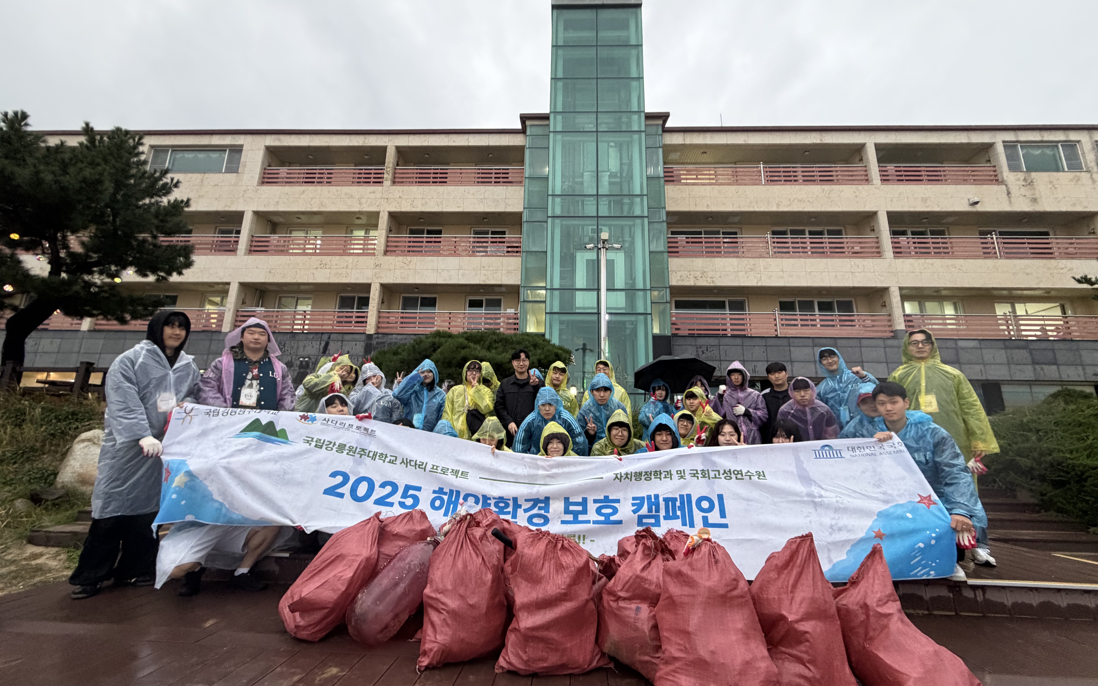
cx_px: 553
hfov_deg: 101.5
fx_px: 449
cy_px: 352
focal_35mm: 15
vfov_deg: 74.8
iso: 320
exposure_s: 1/60
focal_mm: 2.22
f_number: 2.2
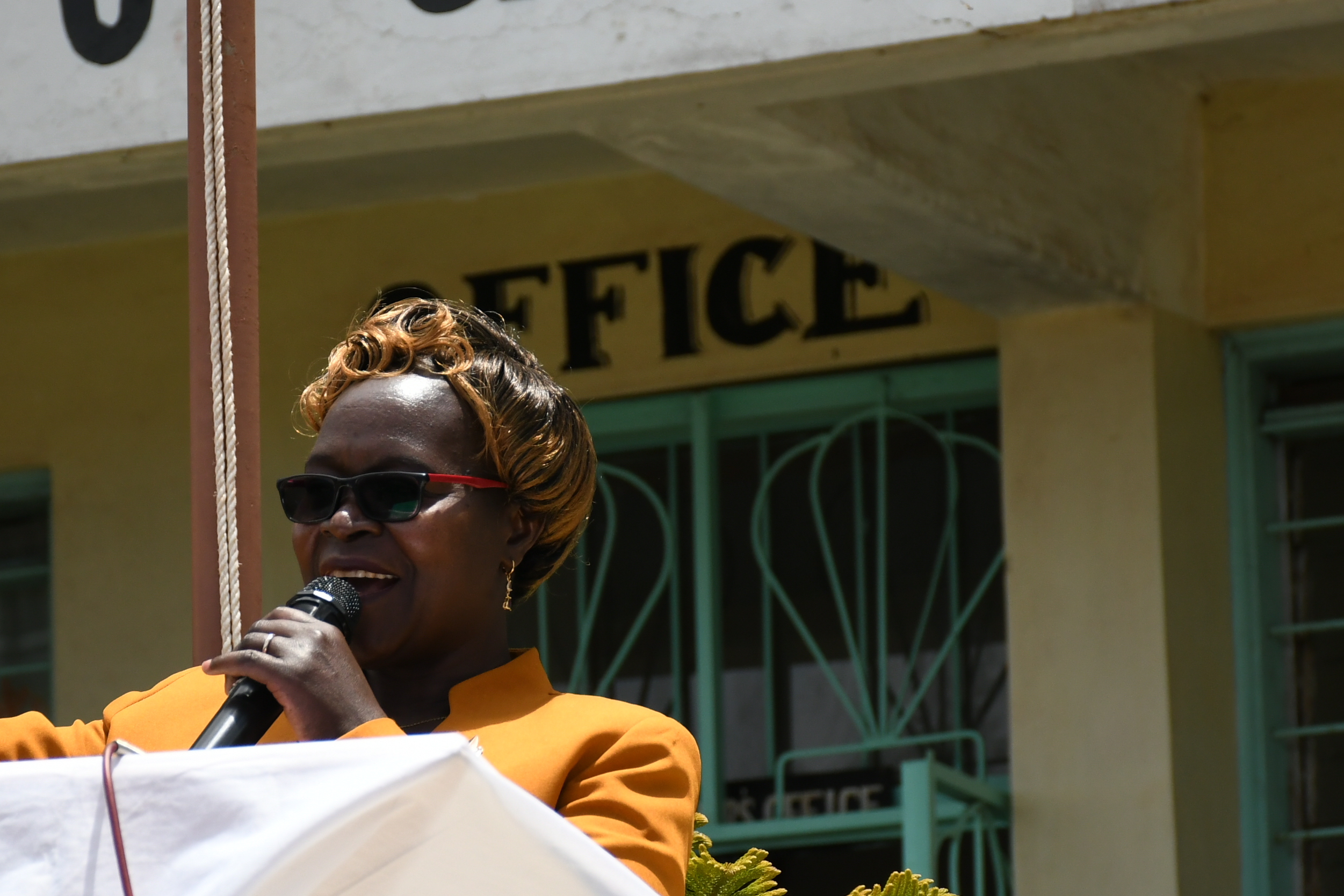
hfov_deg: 9.7
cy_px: 509
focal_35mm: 212
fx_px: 7914
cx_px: 606
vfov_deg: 6.5
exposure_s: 1/2500
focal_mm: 85
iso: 500
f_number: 5.6
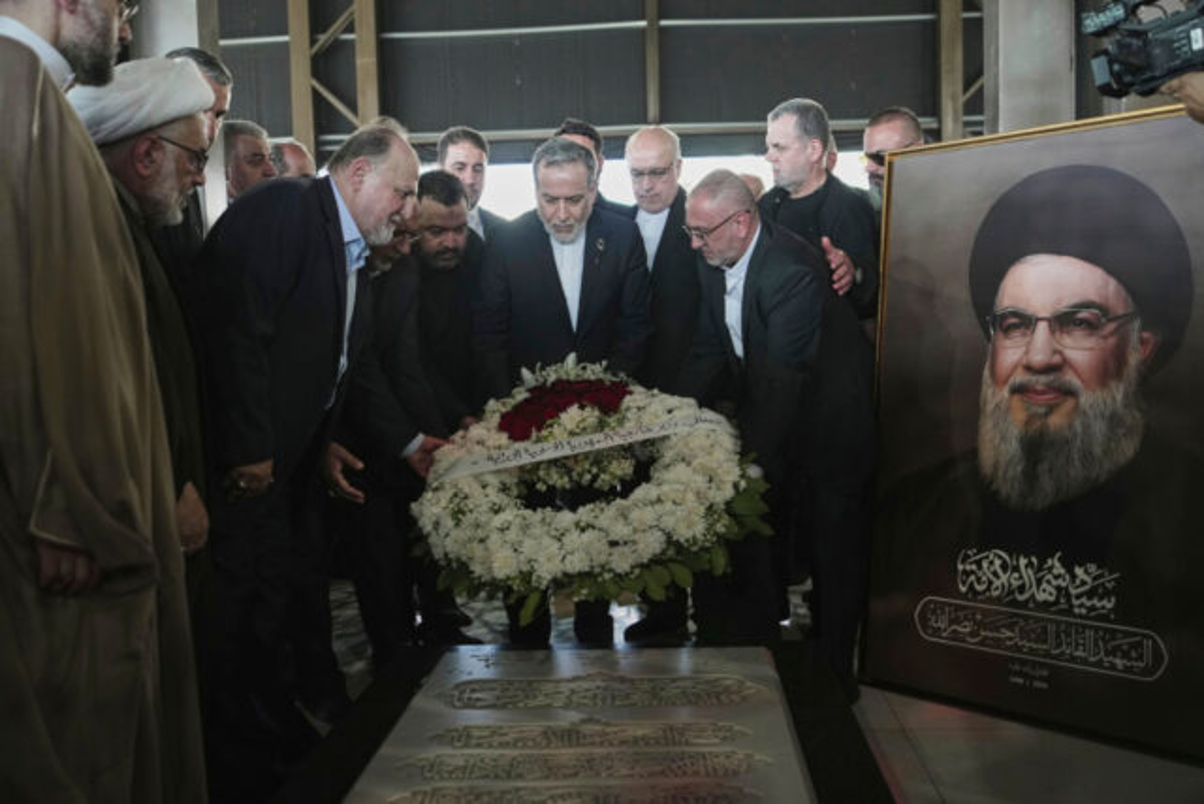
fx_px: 1171
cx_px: 602
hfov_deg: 54.4
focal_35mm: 35
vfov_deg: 37.9
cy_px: 402
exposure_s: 1/320
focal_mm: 35
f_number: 2.8
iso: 800
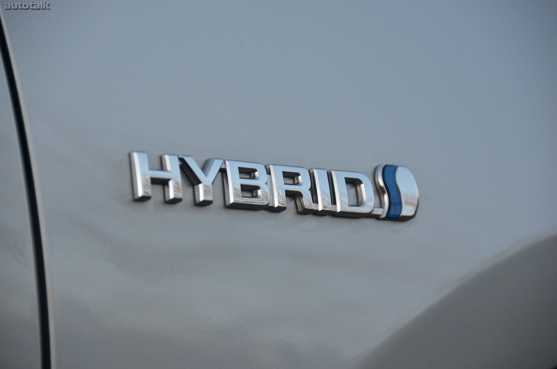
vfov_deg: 4.6
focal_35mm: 300
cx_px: 278
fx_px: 4632
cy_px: 184
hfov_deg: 6.9
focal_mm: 200
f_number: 5.6
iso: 1100
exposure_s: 1/500
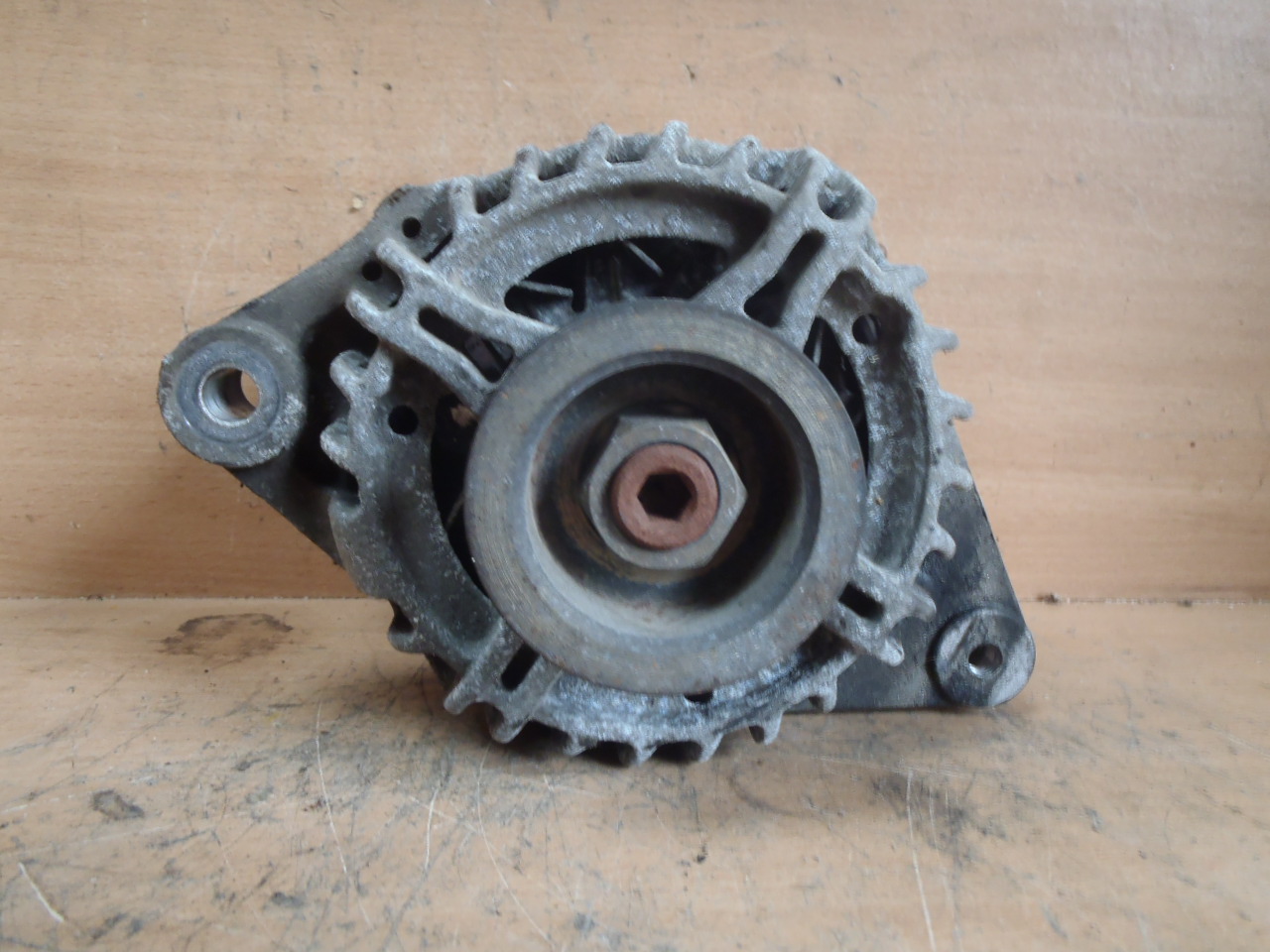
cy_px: 476
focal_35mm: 28
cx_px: 635
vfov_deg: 49.7
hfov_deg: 63.4
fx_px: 1027
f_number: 3.9
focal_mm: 5
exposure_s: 1/5
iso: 200
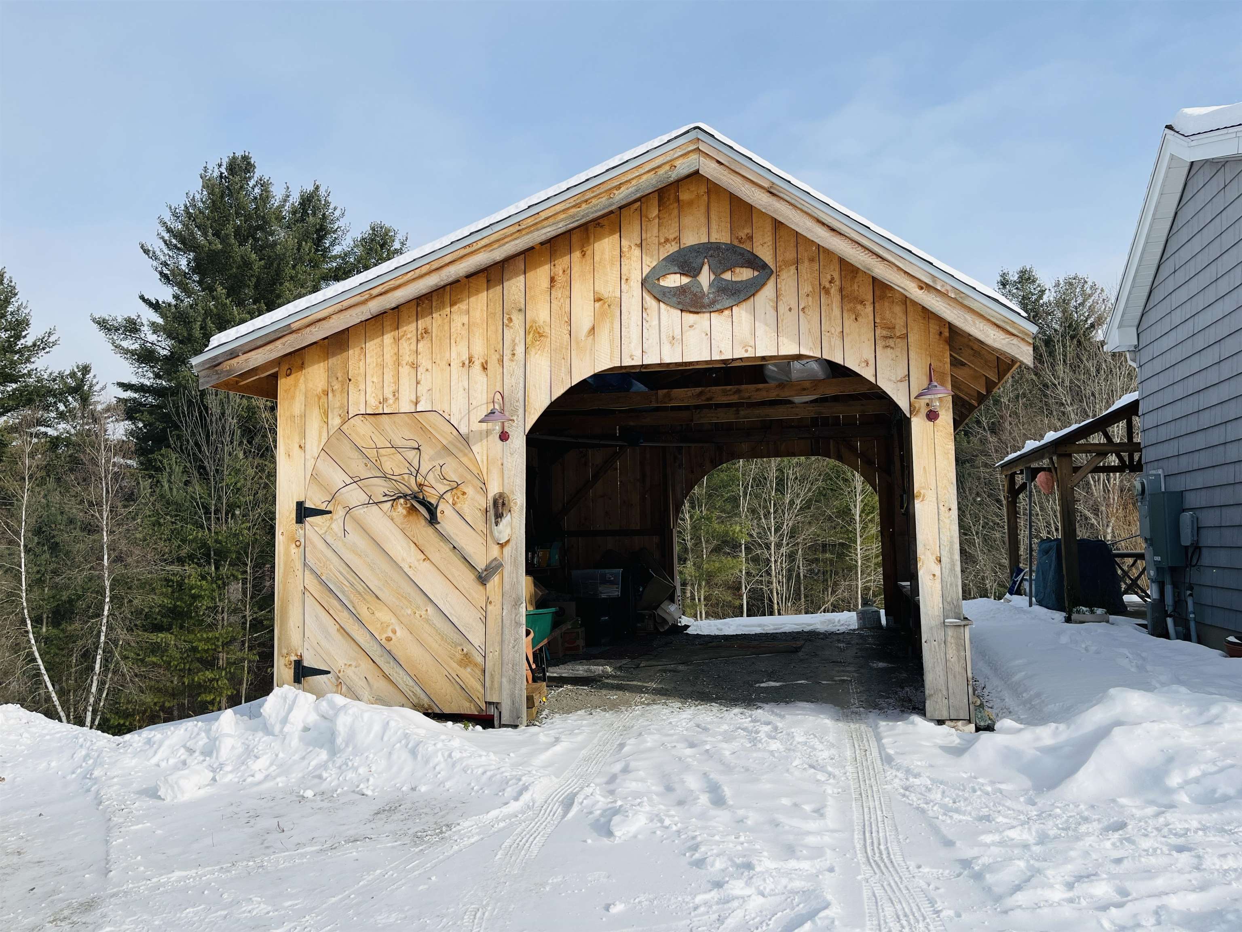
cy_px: 466
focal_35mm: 26
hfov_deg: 67.3
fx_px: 933
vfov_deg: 53.1
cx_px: 621
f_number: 1.6
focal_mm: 5.1
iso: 50
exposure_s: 1/3876
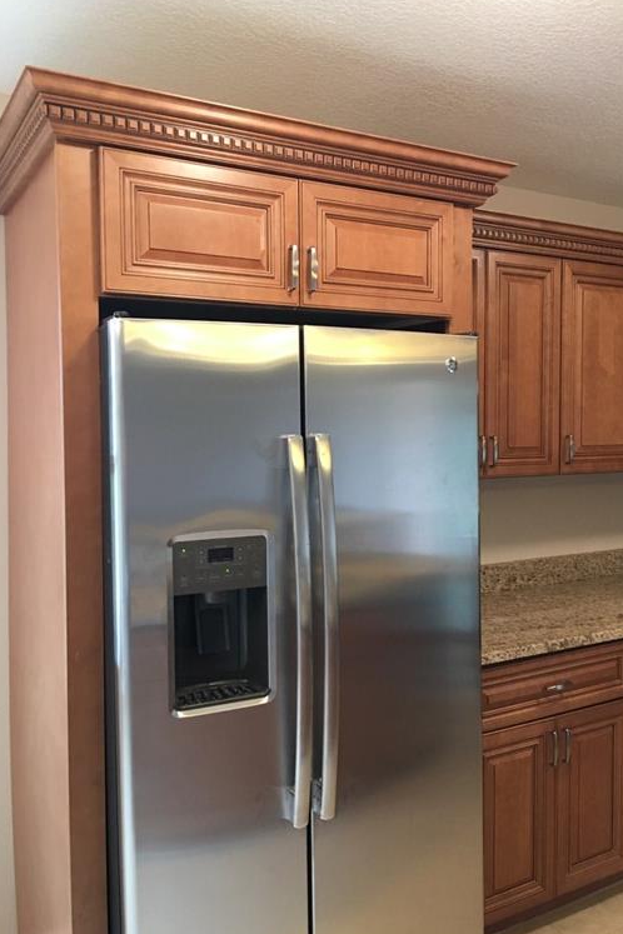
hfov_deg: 42.3
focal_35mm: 31
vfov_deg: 60.3
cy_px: 465
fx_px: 805
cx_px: 335
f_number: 2.2
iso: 64
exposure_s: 1/15
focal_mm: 4.15
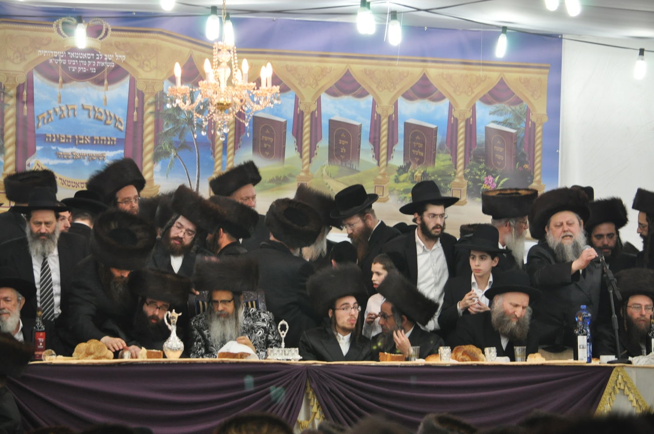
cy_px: 217
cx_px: 327
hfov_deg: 12.5
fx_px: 2993
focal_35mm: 165
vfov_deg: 8.3
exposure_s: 1/60
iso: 1000
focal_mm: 110
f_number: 5.6
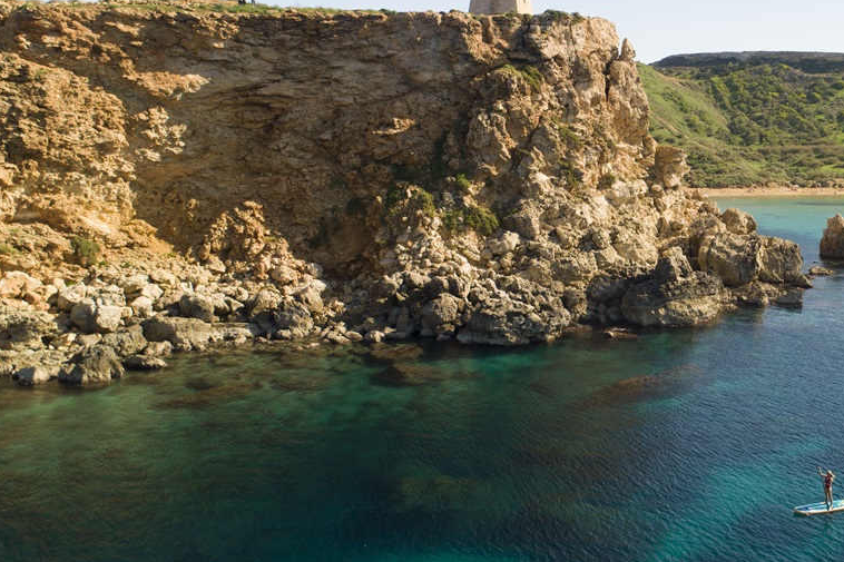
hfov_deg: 48.8
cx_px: 628
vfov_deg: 35.0
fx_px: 891
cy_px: 234
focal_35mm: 38
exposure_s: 1/400
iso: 100
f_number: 2.8
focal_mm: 8.8
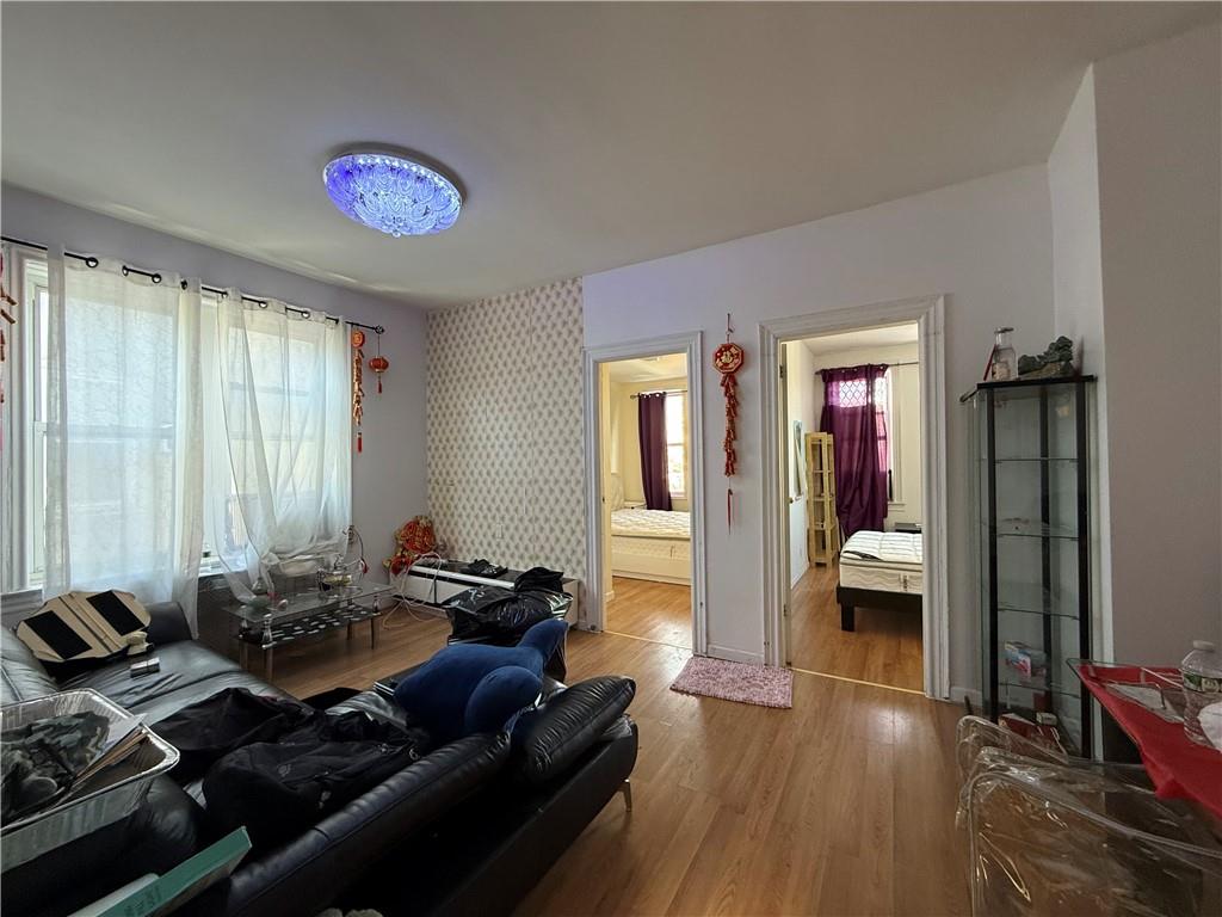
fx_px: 494
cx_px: 611
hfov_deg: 102.1
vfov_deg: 85.7
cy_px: 458
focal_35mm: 14
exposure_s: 1/60
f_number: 2.2
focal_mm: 2.22
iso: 250
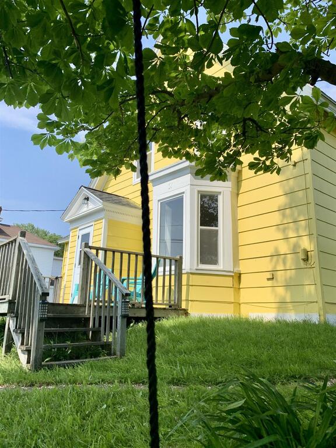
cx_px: 168
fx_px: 336
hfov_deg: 53.1
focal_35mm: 26
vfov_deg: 67.3
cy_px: 224
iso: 25
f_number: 1.8
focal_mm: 4.25
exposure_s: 1/2033
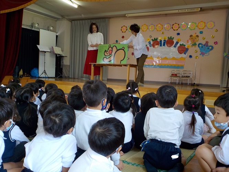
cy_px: 86
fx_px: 251
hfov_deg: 49.0
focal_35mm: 38
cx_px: 114
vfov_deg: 37.7
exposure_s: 1/30
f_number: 3.7
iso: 160
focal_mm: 5.2
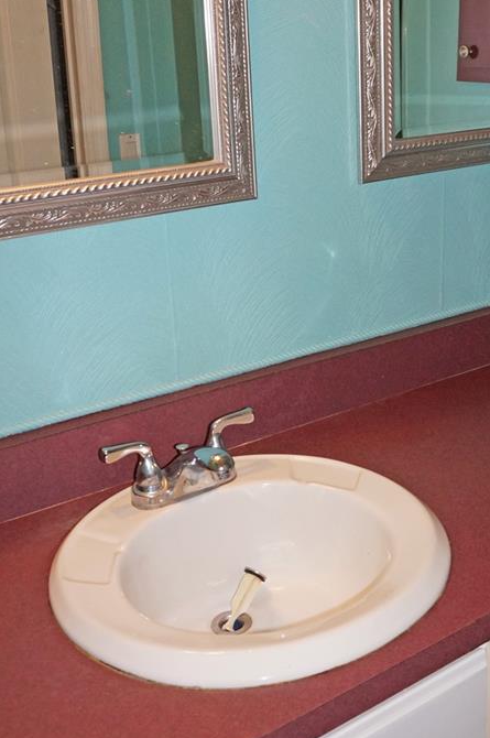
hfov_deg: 30.9
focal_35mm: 43
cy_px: 318
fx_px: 880
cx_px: 331
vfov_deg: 45.4
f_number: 4
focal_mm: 16
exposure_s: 1/160
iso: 800
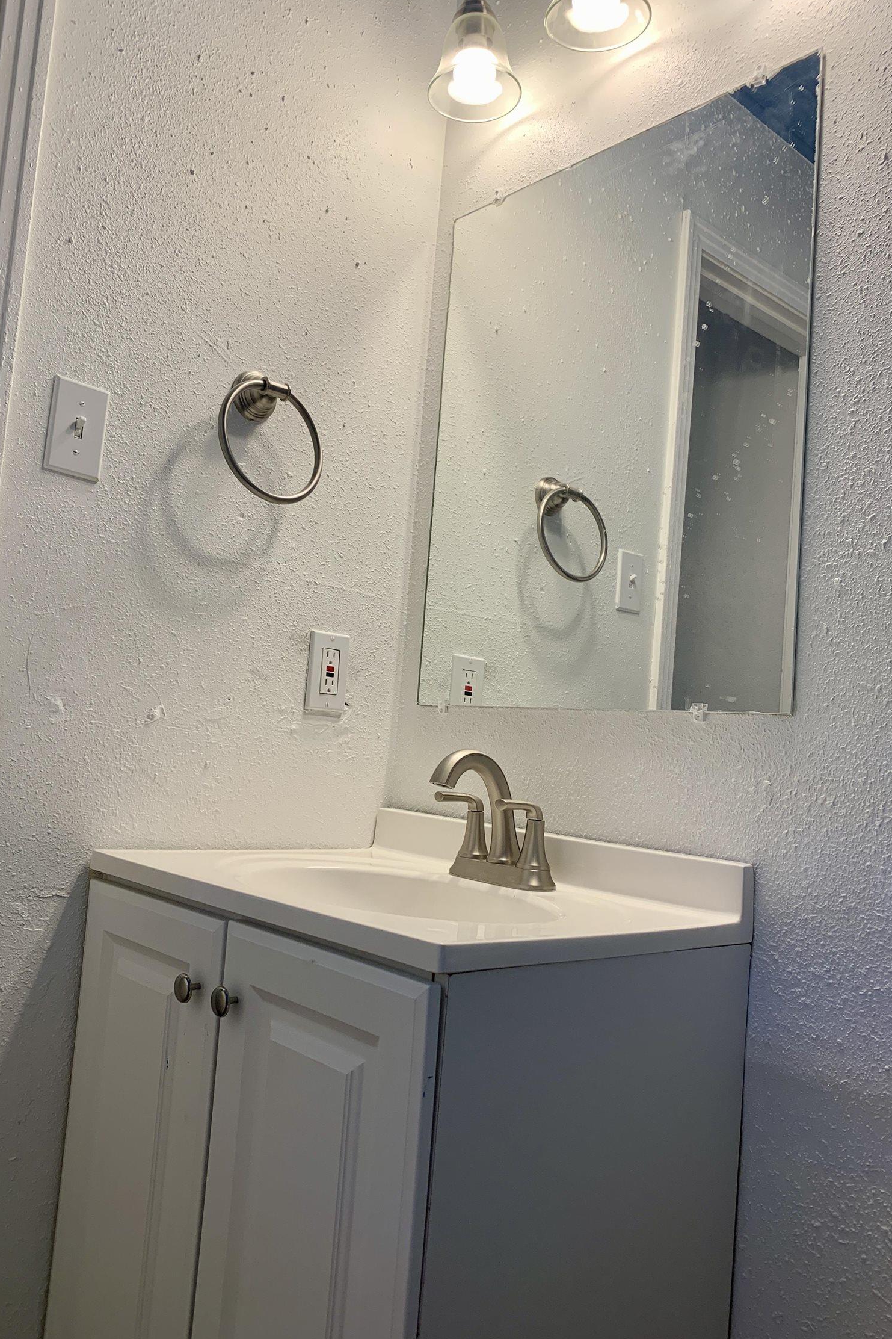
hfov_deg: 46.4
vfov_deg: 65.5
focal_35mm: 28
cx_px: 422
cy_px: 661
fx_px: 1041
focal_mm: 4.25
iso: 50
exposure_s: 1/122
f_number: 1.8
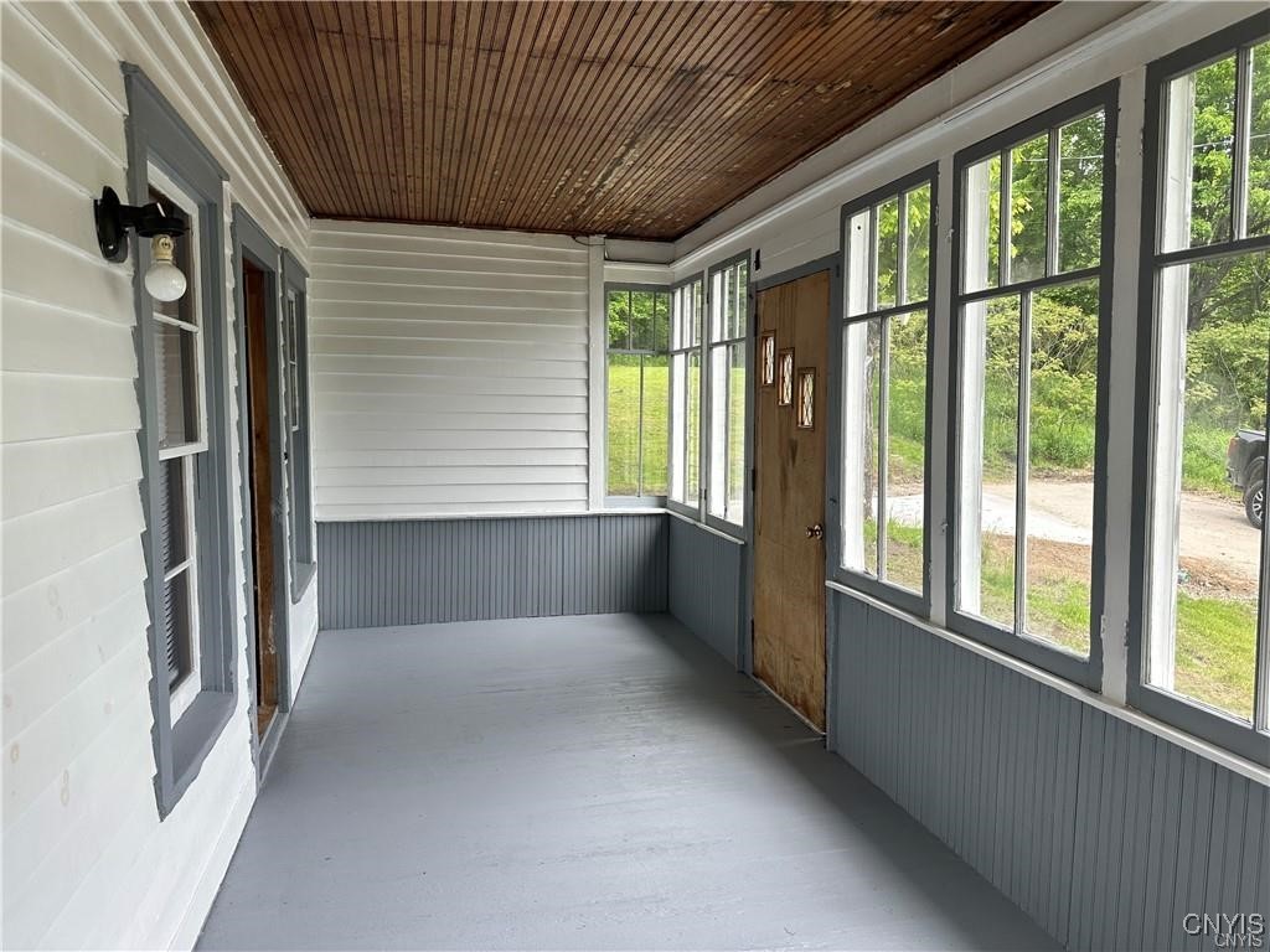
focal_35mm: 24
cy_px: 476
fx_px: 881
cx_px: 635
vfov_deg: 56.8
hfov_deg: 71.6
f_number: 1.78
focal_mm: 6.86
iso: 80
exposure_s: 1/529
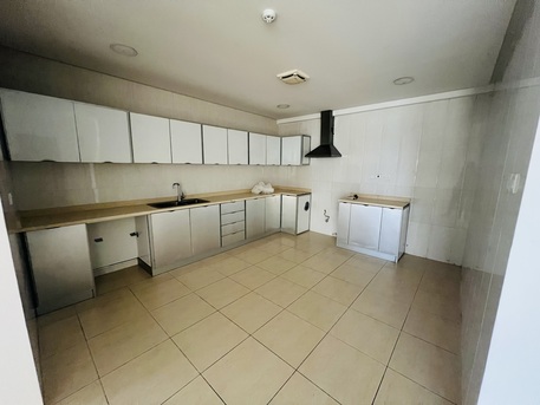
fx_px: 203
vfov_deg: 89.9
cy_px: 202
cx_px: 270
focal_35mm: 13
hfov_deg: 106.2
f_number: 1.8
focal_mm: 1.57
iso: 800
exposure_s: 1/60
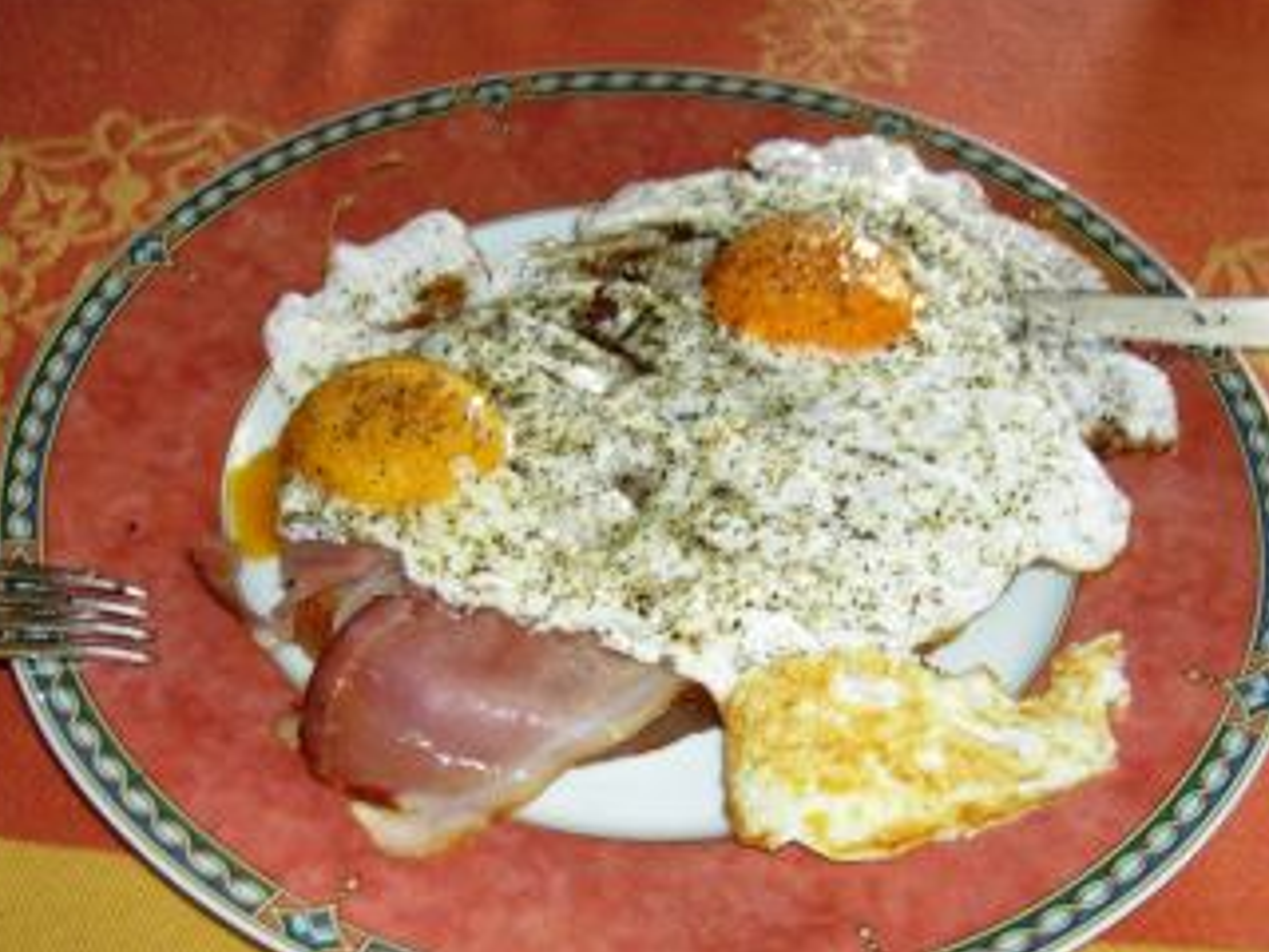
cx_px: 638
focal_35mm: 49
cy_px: 611
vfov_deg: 29.5
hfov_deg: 38.9
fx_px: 1796
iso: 50
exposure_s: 1/24
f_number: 2.8
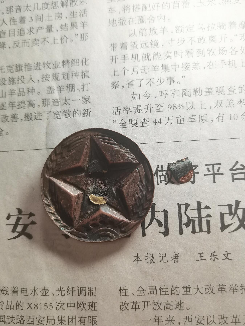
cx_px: 122
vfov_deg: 65.3
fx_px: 255
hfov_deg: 51.4
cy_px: 163
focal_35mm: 27
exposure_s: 1/50
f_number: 1.9
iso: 250
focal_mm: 4.94
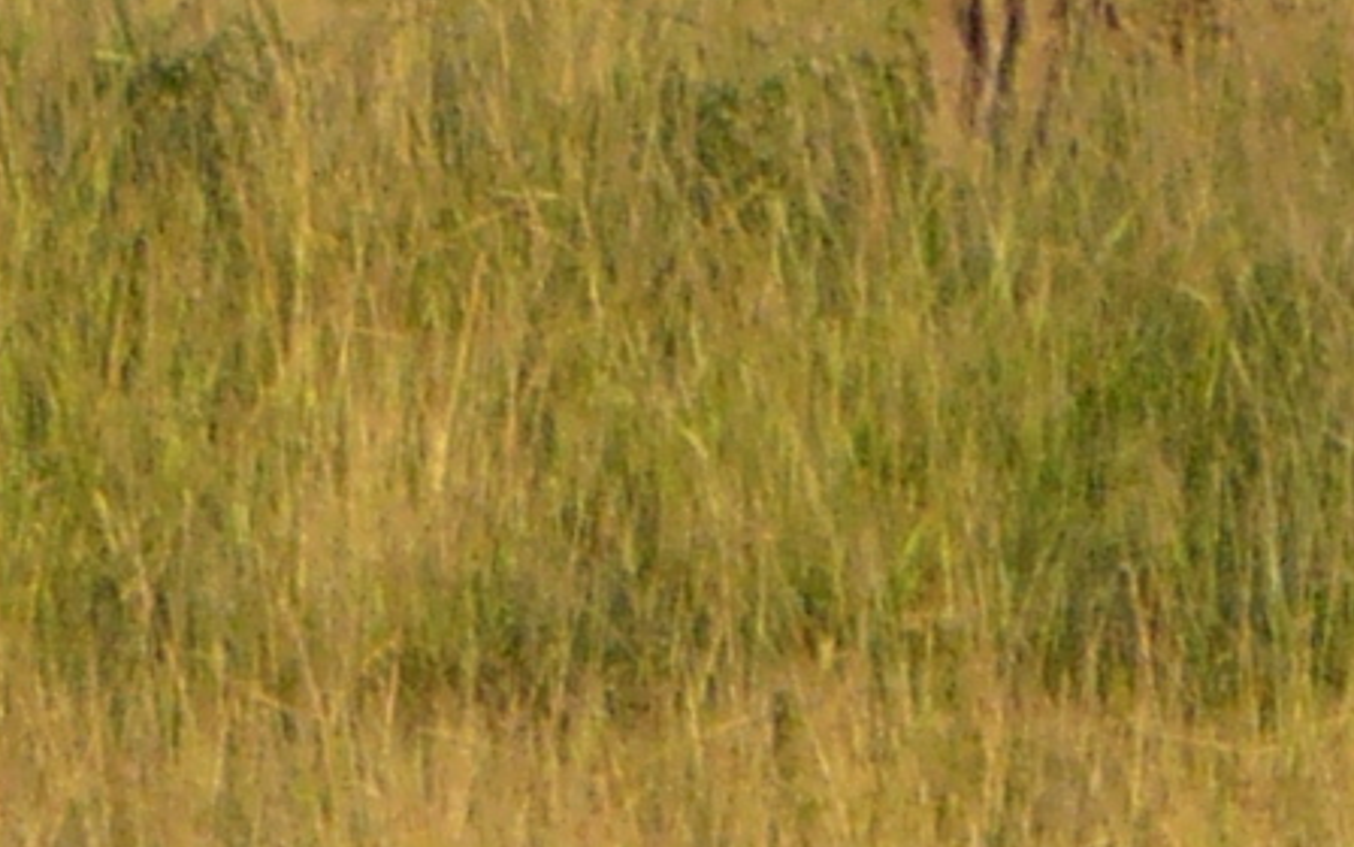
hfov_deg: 2.1
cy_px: -1661
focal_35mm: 1011
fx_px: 37307
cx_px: -813
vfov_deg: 1.3
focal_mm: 22.9
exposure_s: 1/160
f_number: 3.8
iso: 100
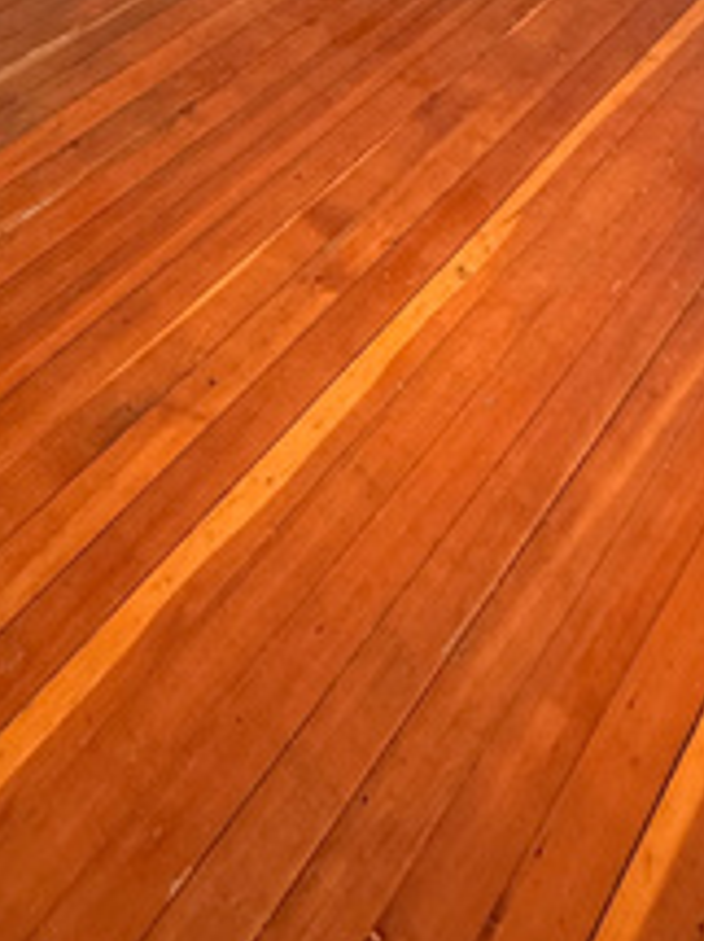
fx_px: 1357
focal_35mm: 50
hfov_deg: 28.9
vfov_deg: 28.1
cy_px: -407
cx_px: 232
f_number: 2.2
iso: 160
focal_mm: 2.22
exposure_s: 1/99
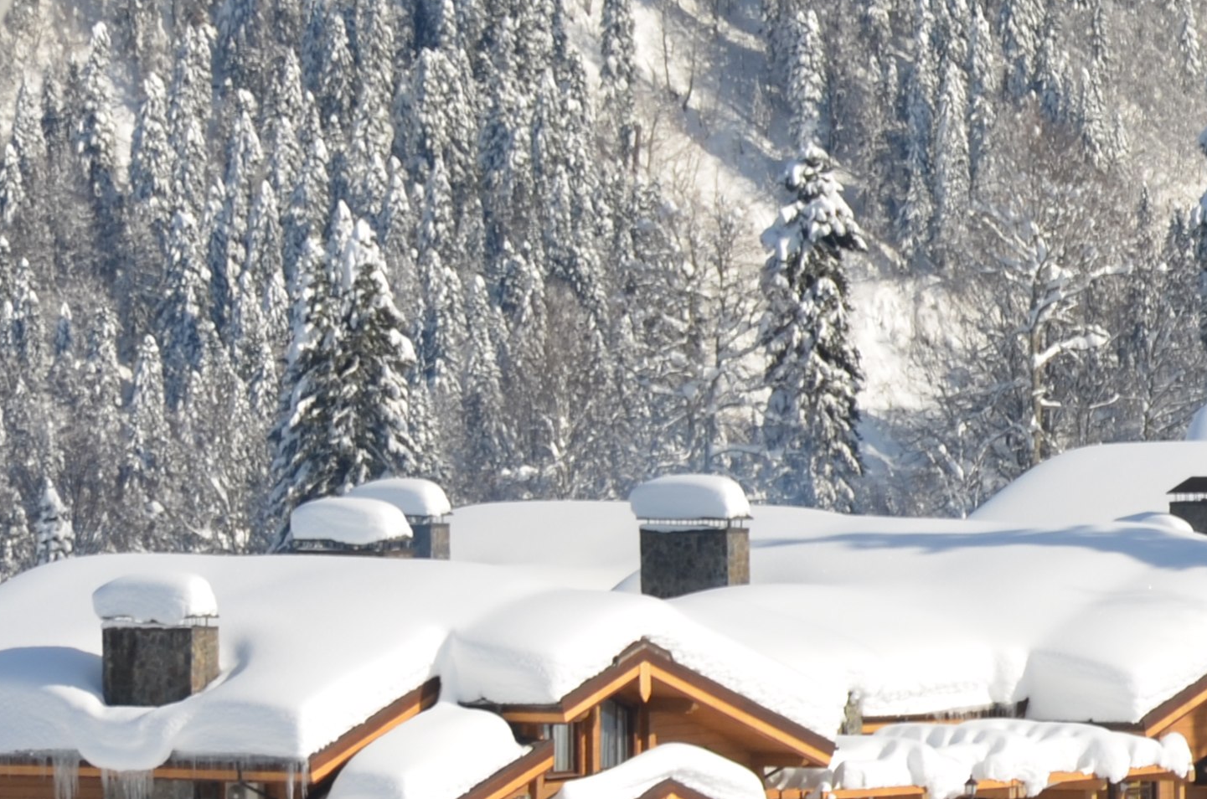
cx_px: 1750
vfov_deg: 2.5
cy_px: 461
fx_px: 18022
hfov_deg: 3.8
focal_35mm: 539
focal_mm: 105
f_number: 9
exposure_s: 1/320
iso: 100
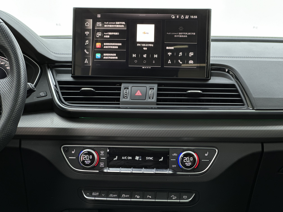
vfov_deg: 19.1
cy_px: 106
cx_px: 142
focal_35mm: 77
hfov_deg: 25.3
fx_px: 630
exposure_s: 1/33
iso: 250
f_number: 2.8
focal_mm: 9
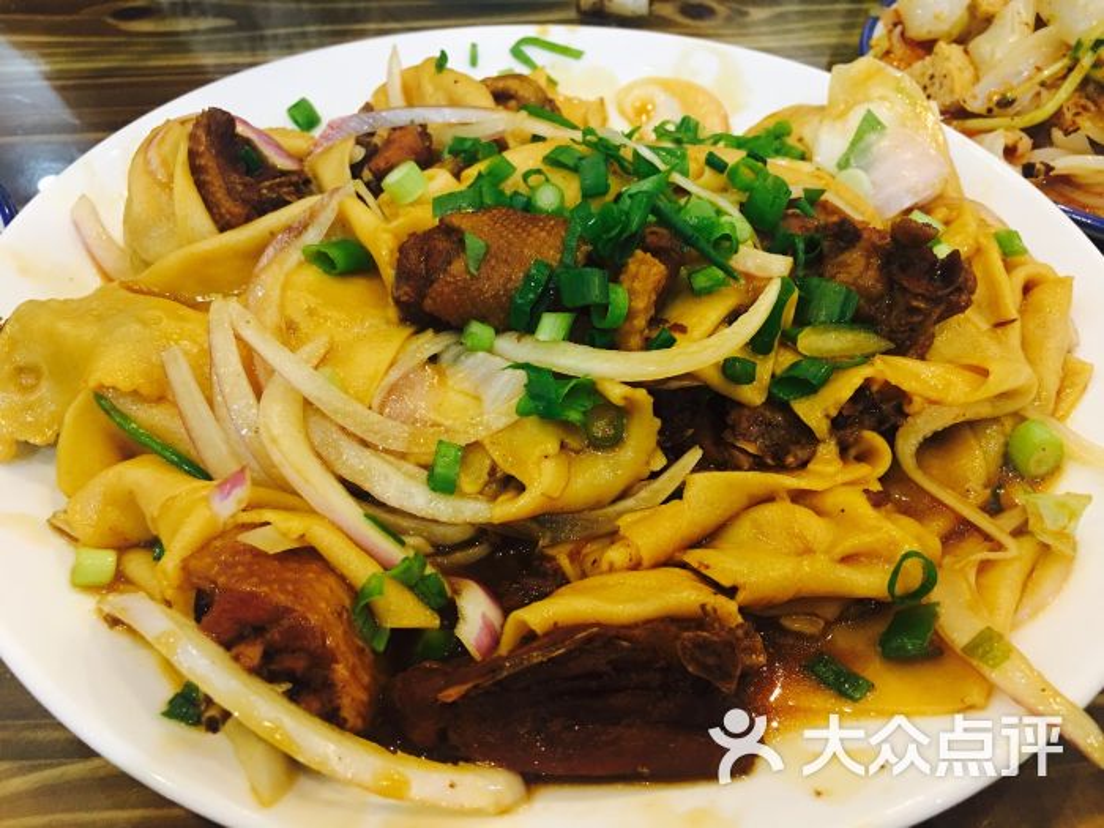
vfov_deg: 48.2
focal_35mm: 29
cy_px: 414
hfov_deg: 61.7
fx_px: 925
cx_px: 552
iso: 100
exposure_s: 1/17
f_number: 2.2
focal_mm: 4.15
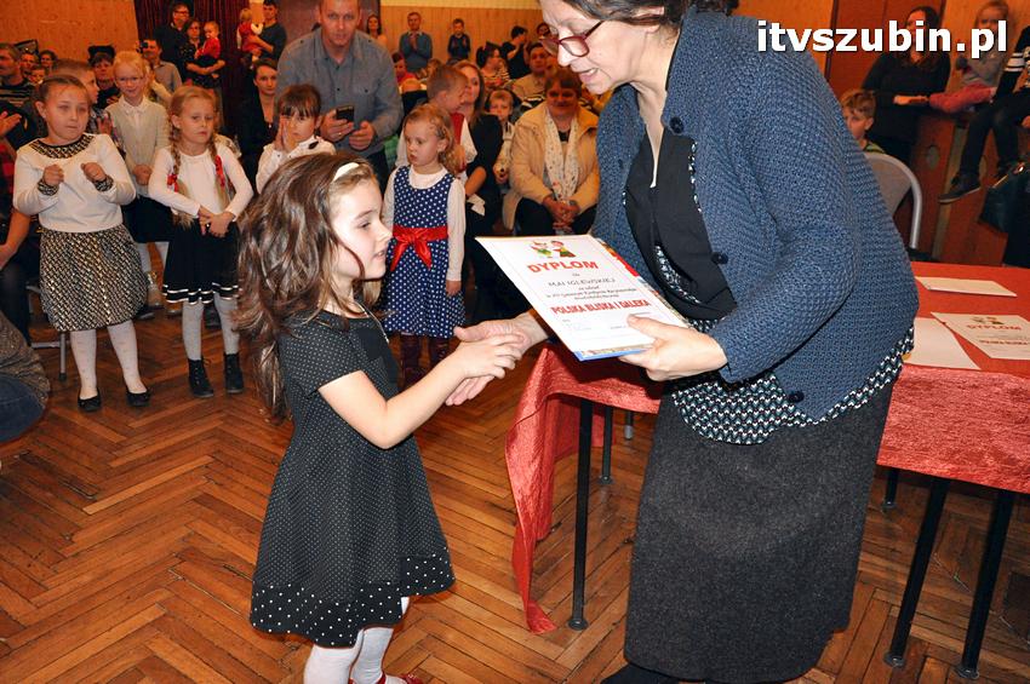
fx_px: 772
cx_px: 515
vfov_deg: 47.8
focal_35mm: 27
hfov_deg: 67.4
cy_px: 342
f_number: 5
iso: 2000
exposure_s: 1/60
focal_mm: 18
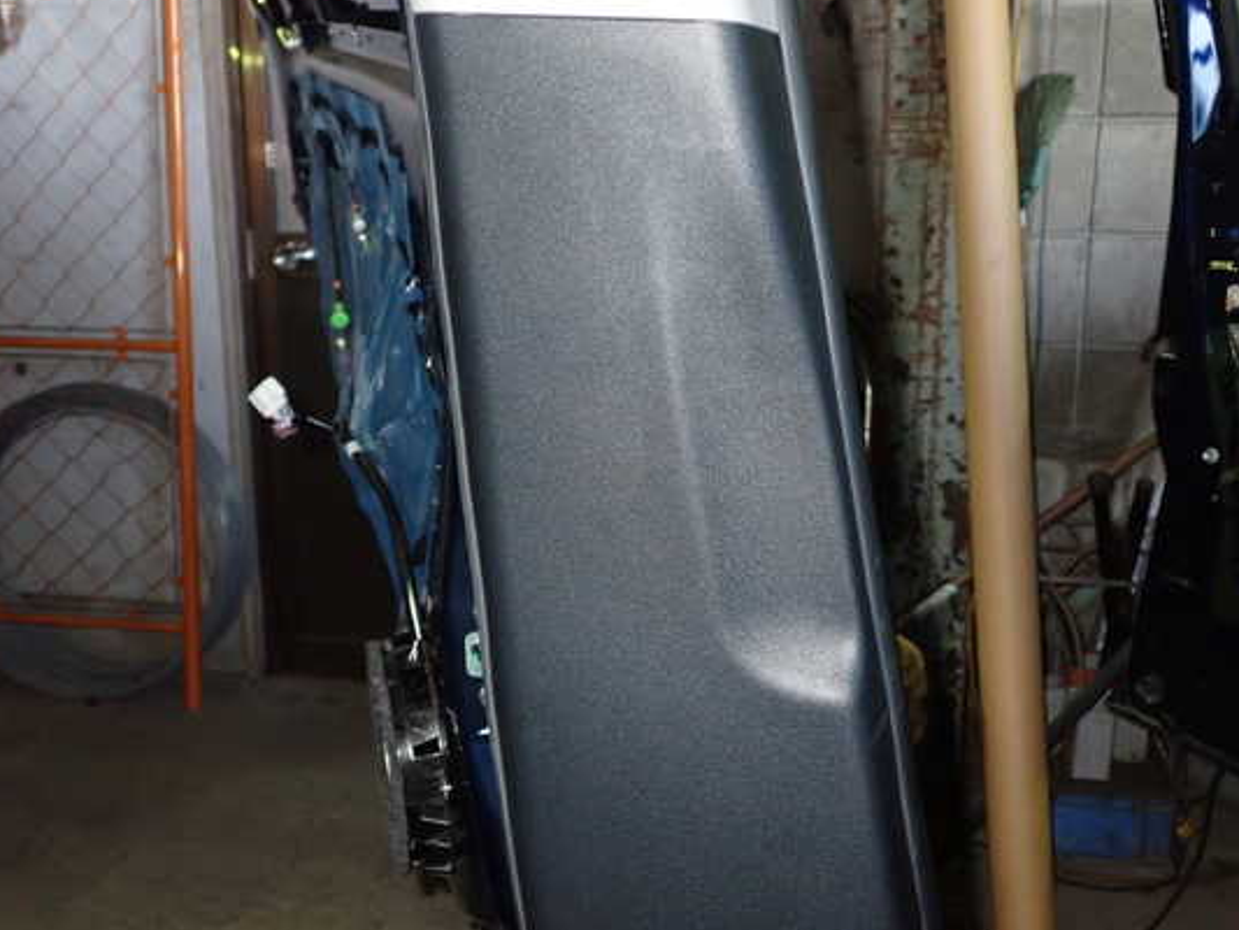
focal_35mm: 36
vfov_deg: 39.7
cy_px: 467
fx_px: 1289
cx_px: 639
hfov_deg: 51.3
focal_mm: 5.79
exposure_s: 1/30
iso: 800
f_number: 7.1
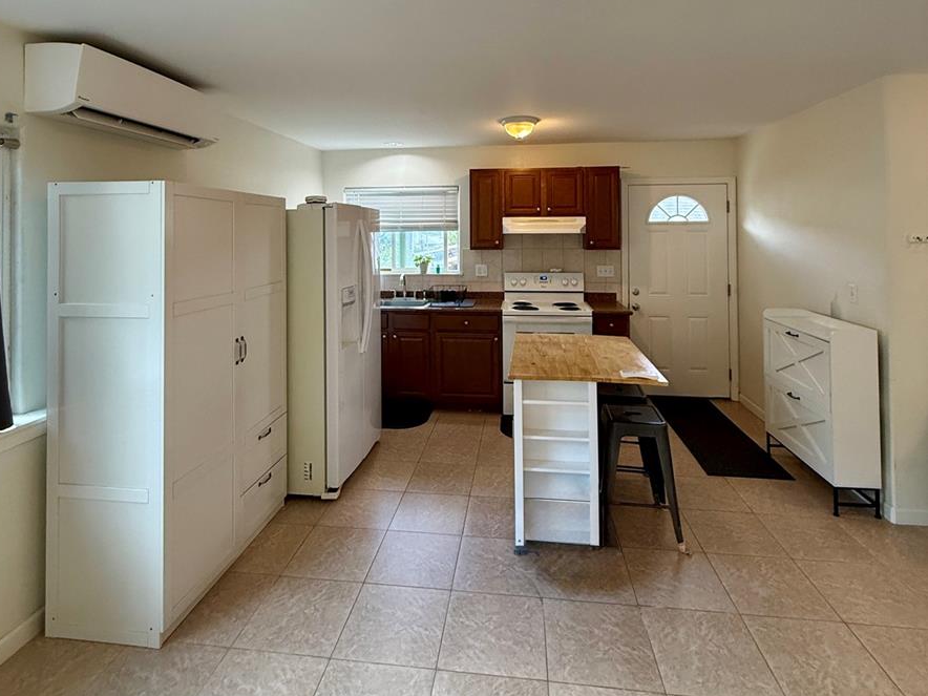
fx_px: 509
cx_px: 458
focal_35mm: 19
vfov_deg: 66.7
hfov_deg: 84.7
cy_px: 227
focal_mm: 2.22
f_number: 2.2
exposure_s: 1/120
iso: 320
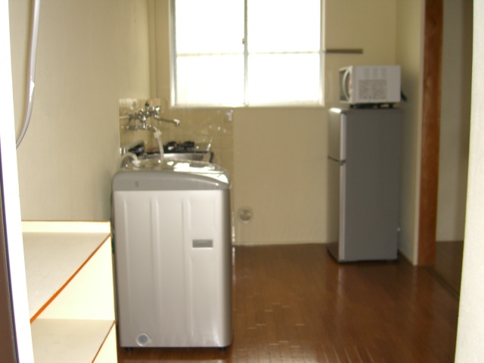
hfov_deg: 49.0
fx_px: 531
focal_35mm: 38
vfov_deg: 37.7
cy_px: 182
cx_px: 242
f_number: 2.8
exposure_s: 1/100
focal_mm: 7.9
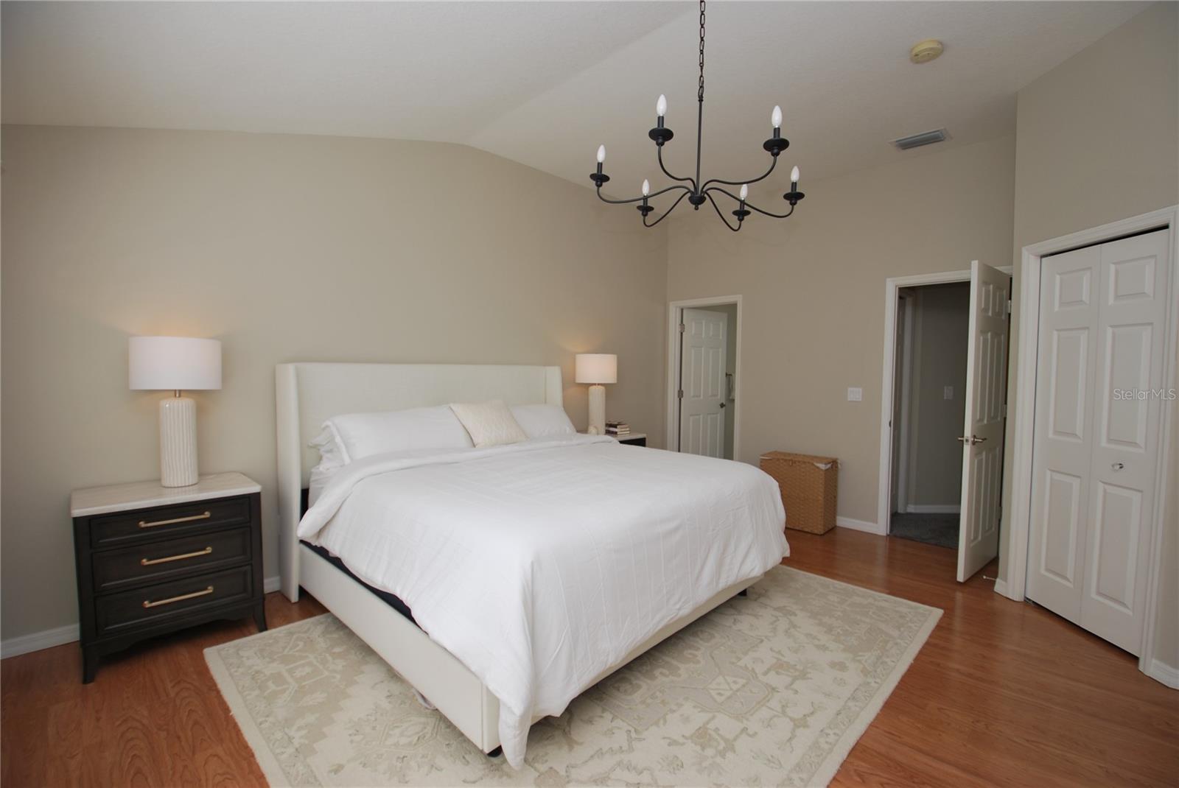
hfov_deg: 100.3
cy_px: 394
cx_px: 590
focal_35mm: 15
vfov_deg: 77.4
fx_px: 492
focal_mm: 10
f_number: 3.5
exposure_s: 1/160
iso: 100
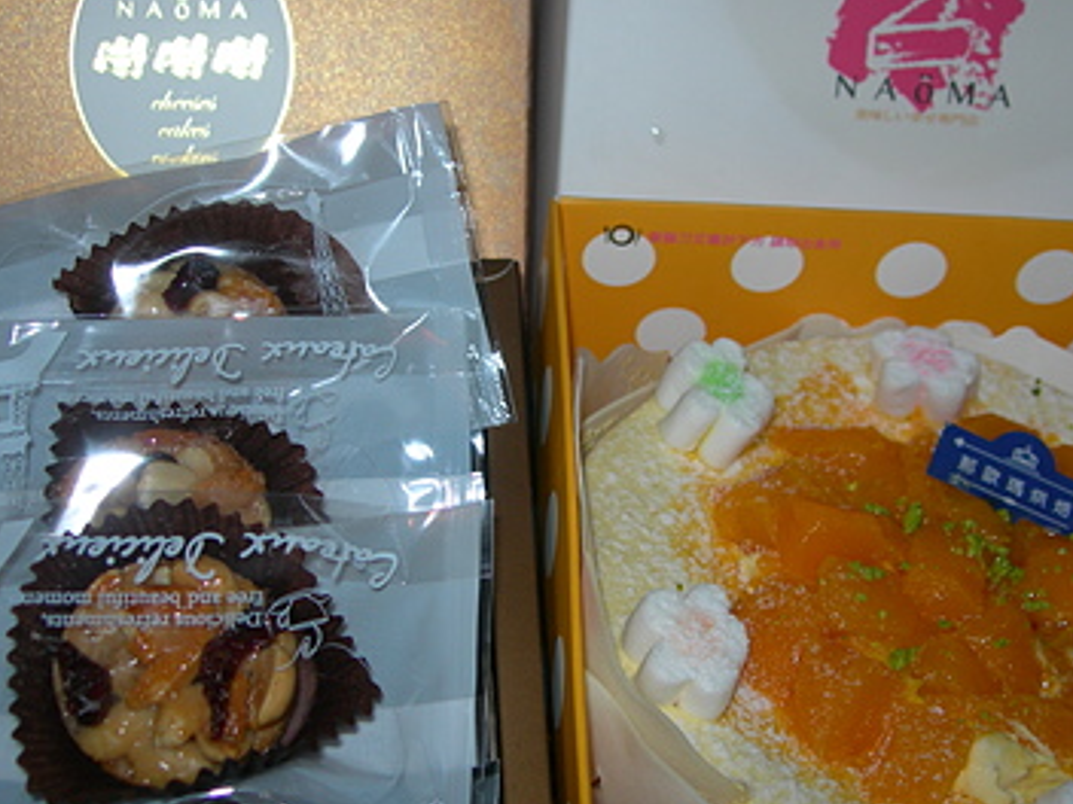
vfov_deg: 27.0
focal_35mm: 54
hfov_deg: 35.5
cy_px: 385
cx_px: 555
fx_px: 1674
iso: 50
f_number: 2.8
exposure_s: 1/60.1
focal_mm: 7.8
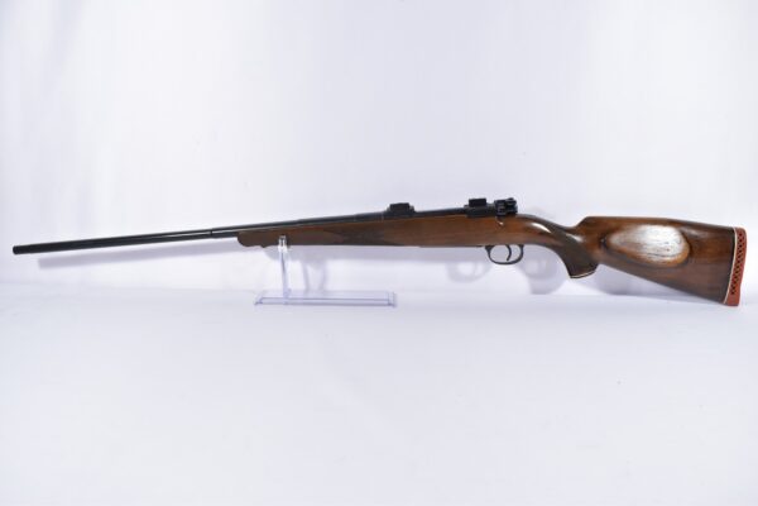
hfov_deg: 61.9
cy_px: 253
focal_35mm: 30
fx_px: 632
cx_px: 379
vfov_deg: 43.6
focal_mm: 20
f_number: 5
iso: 640
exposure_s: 1/25
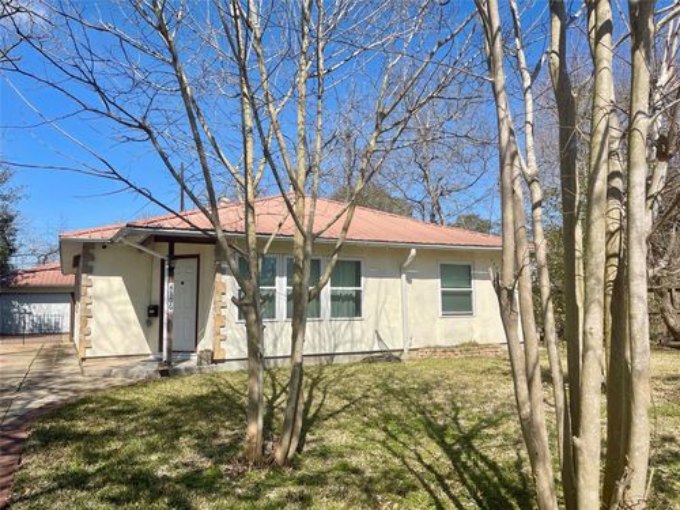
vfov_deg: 54.9
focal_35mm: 25
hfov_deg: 69.4
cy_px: 255
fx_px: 491
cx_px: 340
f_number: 1.6
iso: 32
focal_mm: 5.1
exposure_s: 1/4202
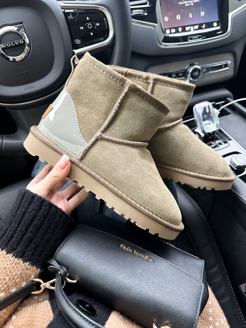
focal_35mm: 24
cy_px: 164
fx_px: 227
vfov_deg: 71.6
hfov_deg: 56.8
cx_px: 123
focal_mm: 6.86
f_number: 1.8
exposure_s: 1/50
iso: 200
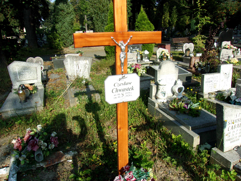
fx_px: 188
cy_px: 90
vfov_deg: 51.4
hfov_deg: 65.3
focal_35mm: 27
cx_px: 120
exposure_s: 1/70
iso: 80
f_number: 10.4
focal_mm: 4.9
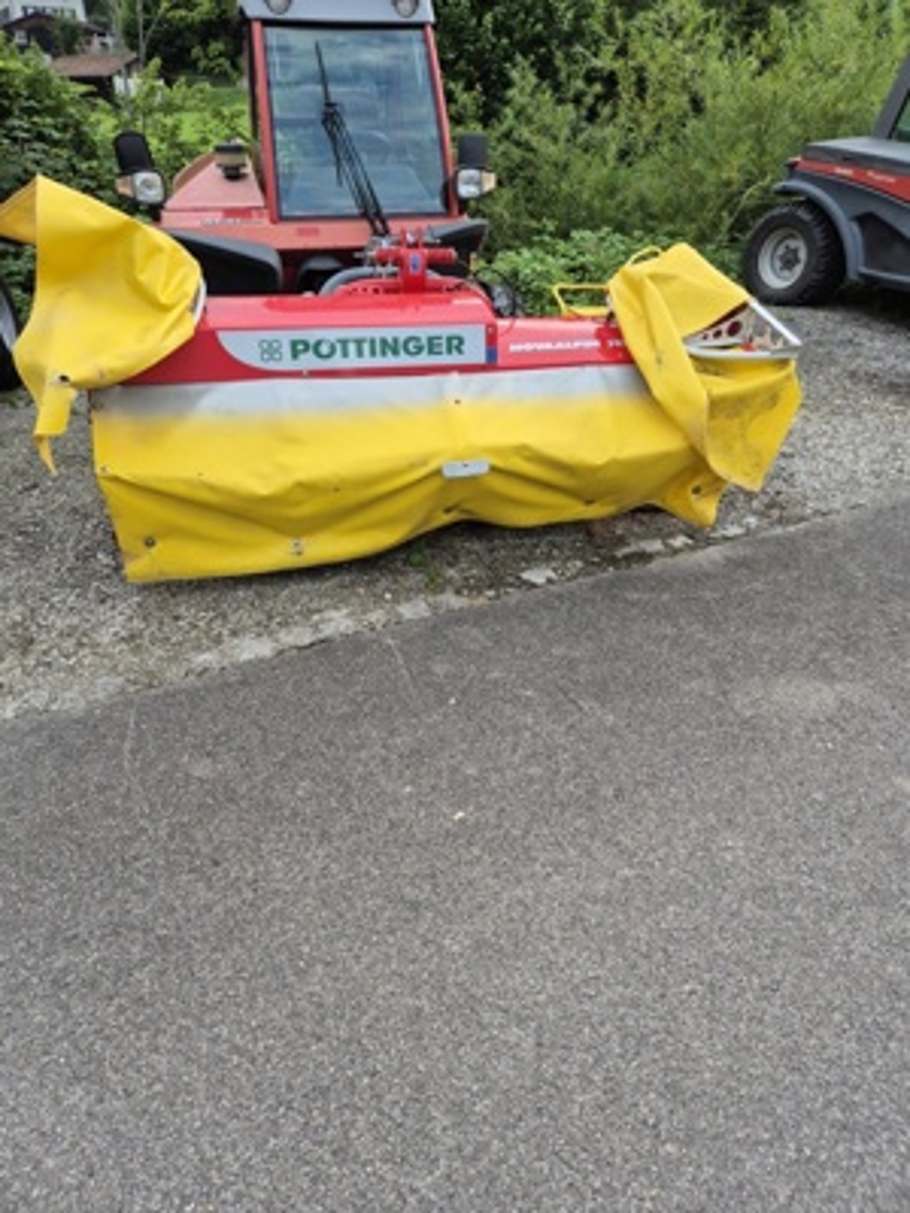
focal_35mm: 23
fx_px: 806
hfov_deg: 58.9
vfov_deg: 73.9
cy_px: 606
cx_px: 455
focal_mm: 5.4
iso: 32
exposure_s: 1/180
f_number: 1.8
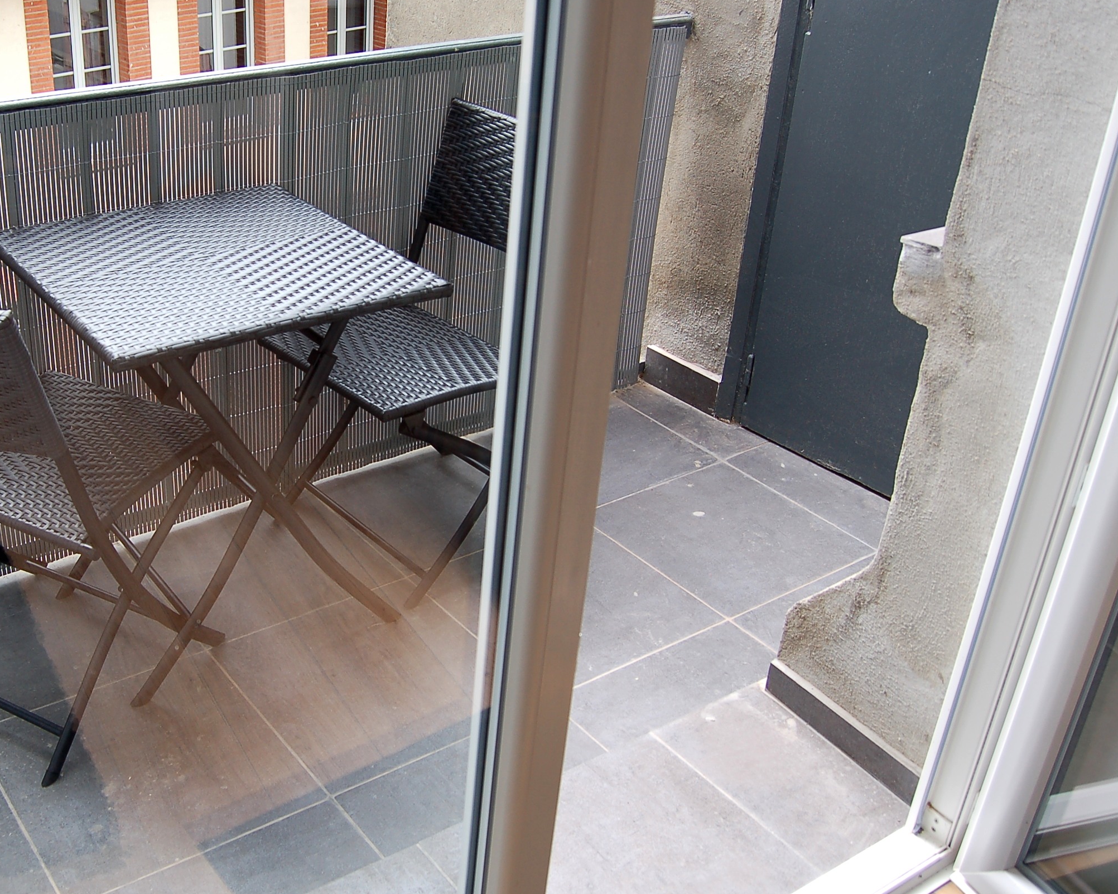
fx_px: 1257
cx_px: 364
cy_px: 382
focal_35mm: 38
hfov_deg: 47.1
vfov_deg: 39.1
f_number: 5
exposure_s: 1/100
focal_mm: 18
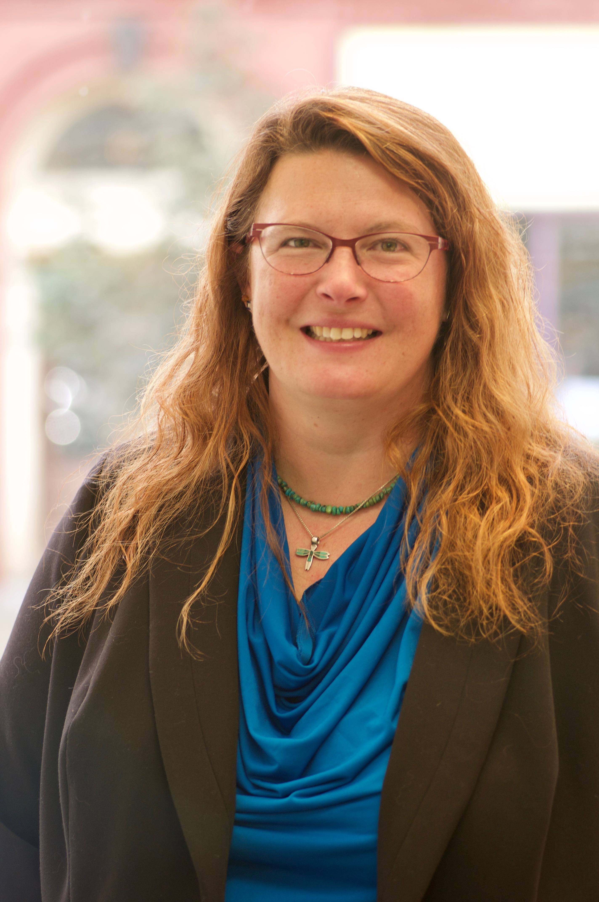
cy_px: 451
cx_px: 300
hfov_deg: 8.7
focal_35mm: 158
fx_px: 3941
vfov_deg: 13.1
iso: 200
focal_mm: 105
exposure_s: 1/50
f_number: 4
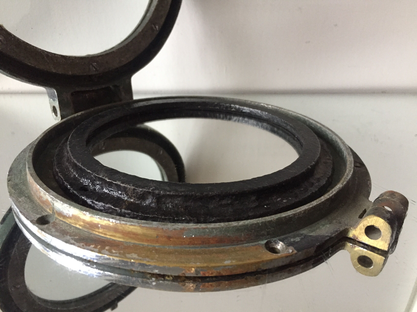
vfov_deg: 48.2
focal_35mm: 29
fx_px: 349
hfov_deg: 61.7
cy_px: 156
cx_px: 208
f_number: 2.2
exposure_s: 1/25
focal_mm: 4.15
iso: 250
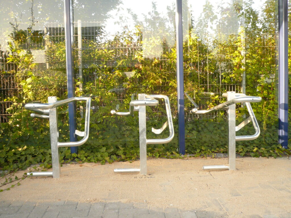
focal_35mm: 36
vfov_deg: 39.7
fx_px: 303
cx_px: 146
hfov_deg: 51.4
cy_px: 109
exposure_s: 1/125
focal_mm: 4.9
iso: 100
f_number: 2.9
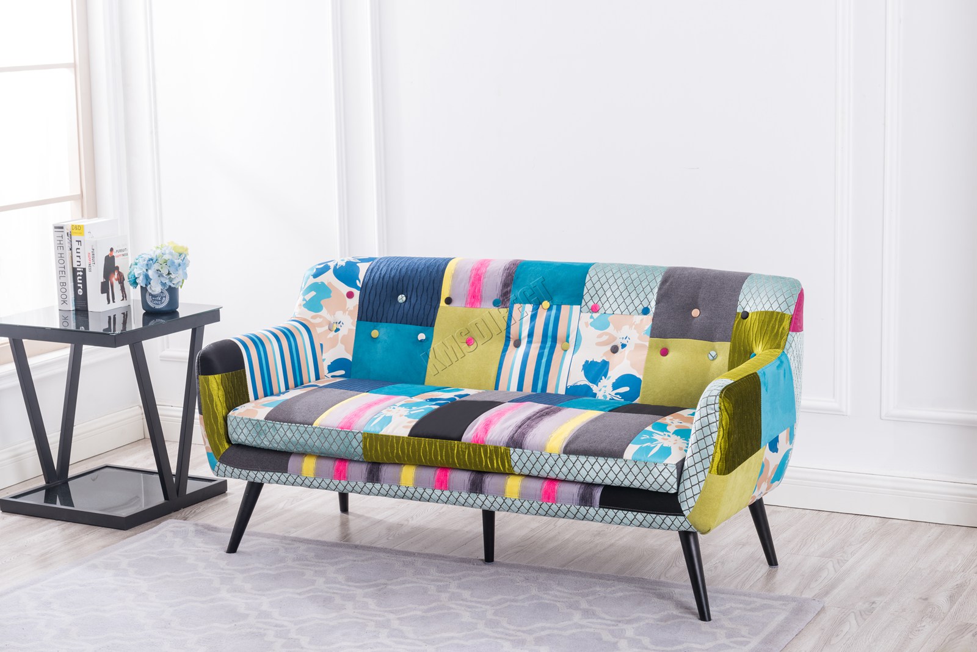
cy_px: 326
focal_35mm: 70
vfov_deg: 19.5
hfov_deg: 28.8
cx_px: 488
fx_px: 1900
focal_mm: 70
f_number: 13
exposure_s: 1/125
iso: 200
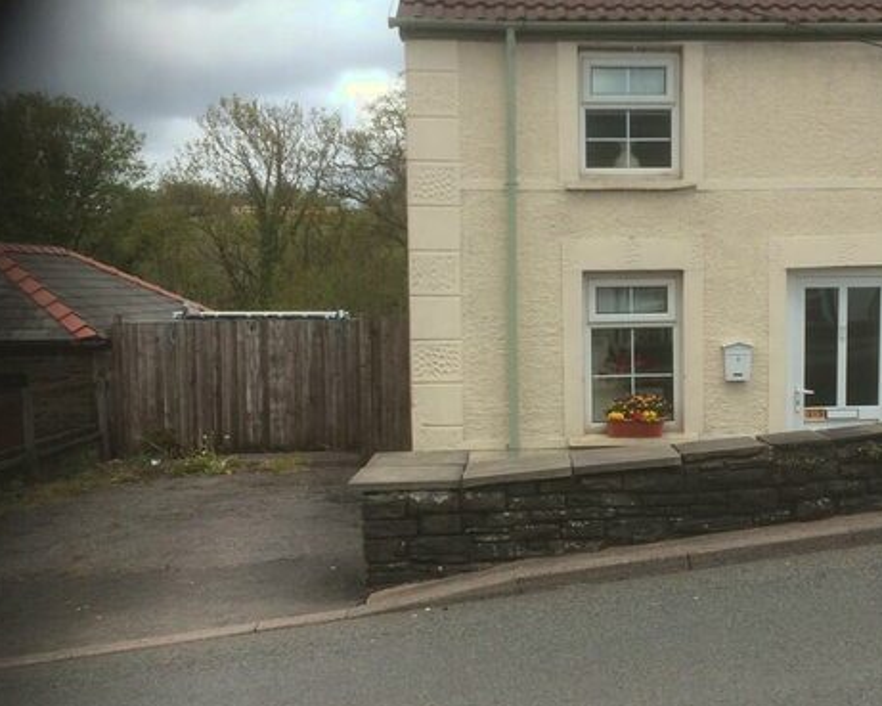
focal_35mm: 43
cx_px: 628
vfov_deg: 34.9
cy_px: 364
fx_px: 1123
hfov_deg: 42.0
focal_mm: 4.15
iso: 32
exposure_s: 1/977
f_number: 2.2
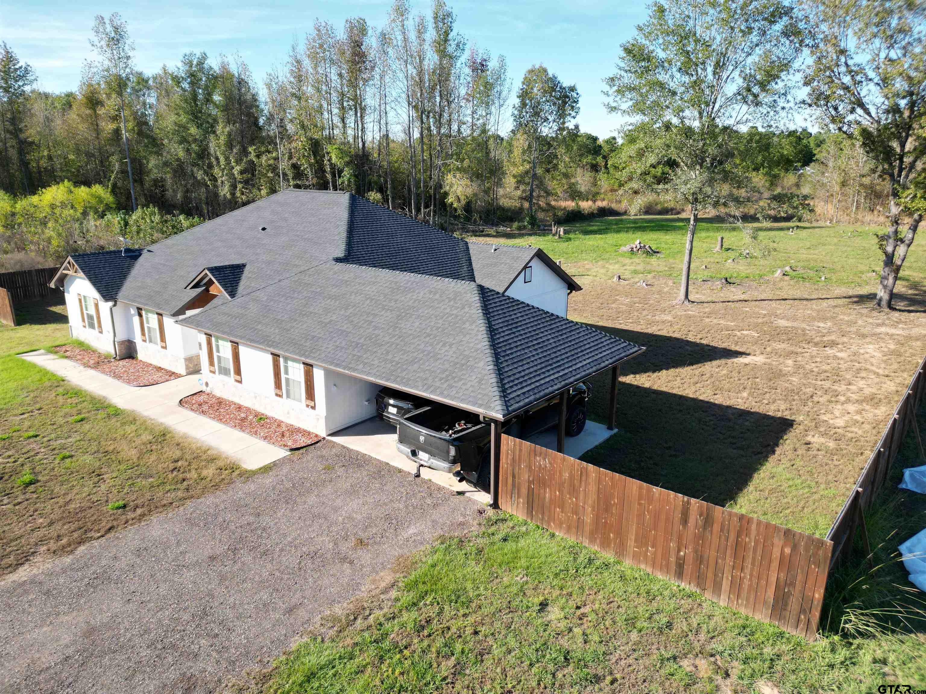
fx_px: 642
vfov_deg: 56.8
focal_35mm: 24
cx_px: 463
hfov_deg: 71.6
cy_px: 347
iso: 200
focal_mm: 6.72
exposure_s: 1/1600
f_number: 1.7
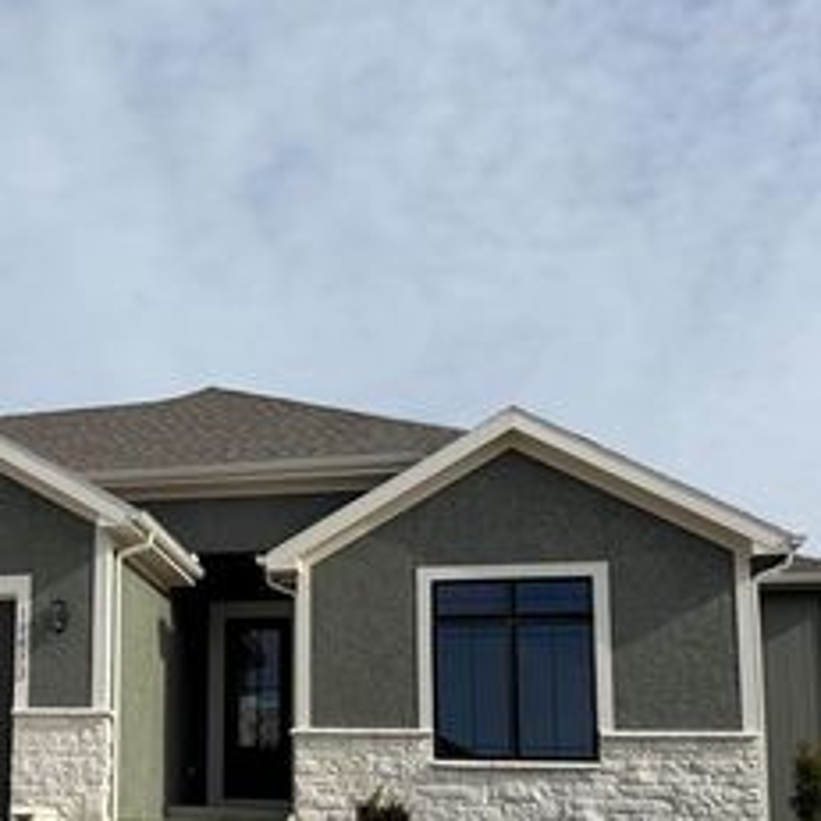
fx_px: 1234
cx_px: 64
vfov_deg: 35.8
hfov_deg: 34.5
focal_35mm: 46
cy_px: 638
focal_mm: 6.76
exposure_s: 1/6711
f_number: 1.78
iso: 80
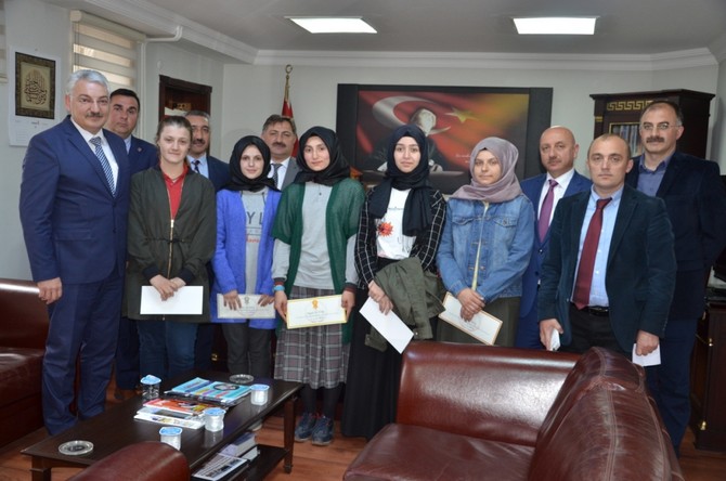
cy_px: 240
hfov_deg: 53.2
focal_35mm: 36
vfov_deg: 36.7
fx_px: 725
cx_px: 363
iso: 800
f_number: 3.8
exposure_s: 1/60
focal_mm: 24
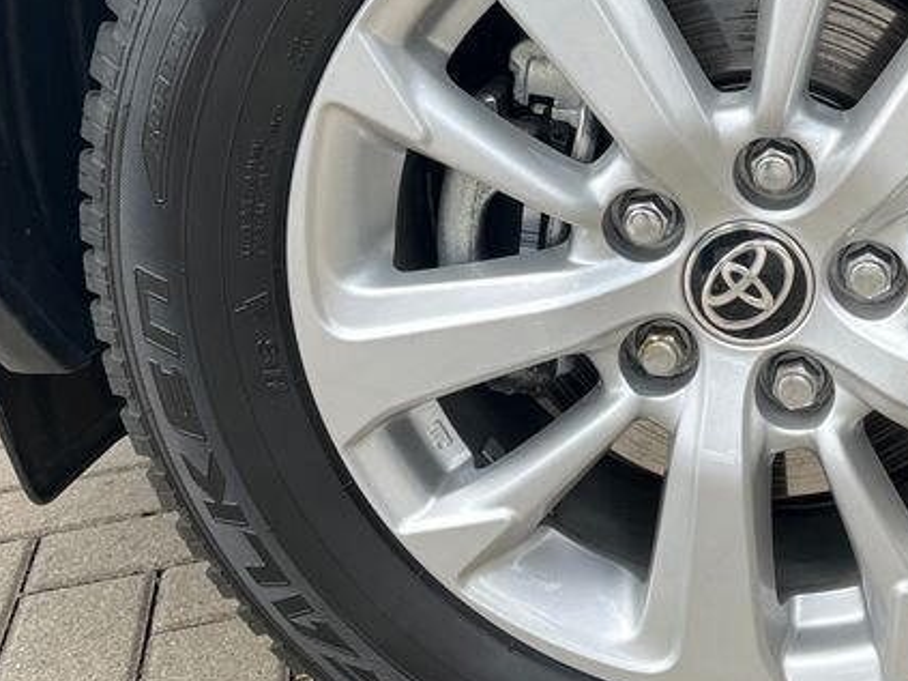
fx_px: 1652
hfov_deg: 30.1
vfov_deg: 23.0
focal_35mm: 63
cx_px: 700
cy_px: 157
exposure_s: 1/668
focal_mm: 5.1
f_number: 1.6
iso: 50
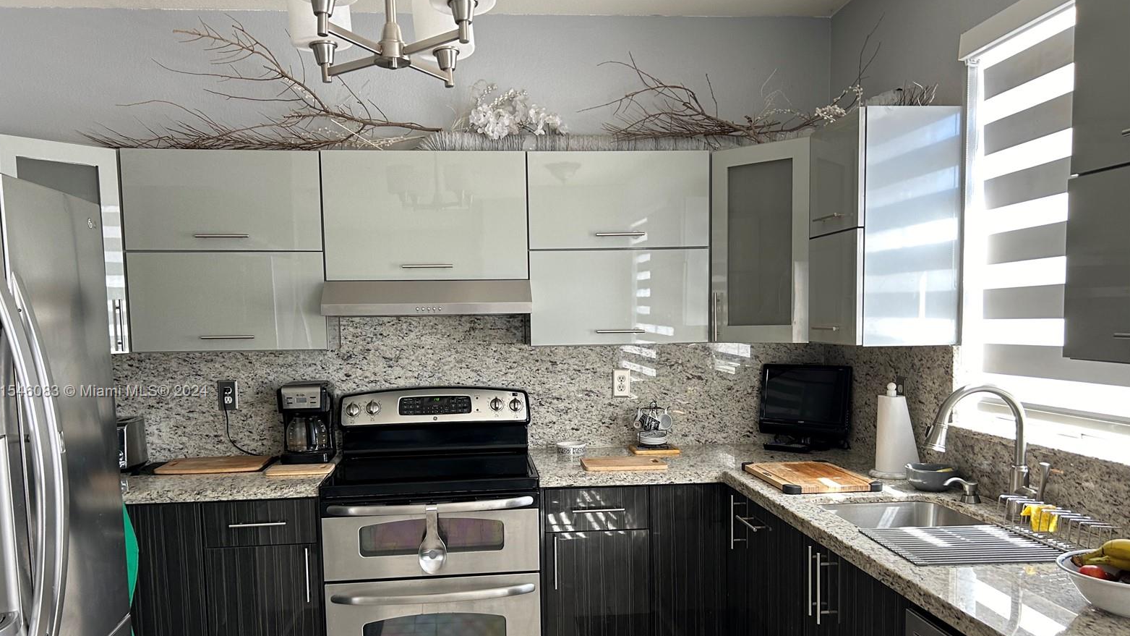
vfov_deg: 39.9
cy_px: 392
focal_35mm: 29
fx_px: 869
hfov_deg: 66.1
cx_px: 555
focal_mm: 5.7
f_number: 1.5
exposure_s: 1/121
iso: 100
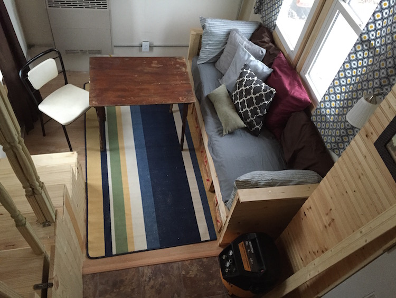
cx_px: 198
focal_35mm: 29
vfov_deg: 48.3
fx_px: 332
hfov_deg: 61.6
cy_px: 149
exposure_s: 1/30
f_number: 2.2
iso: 250
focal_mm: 4.15
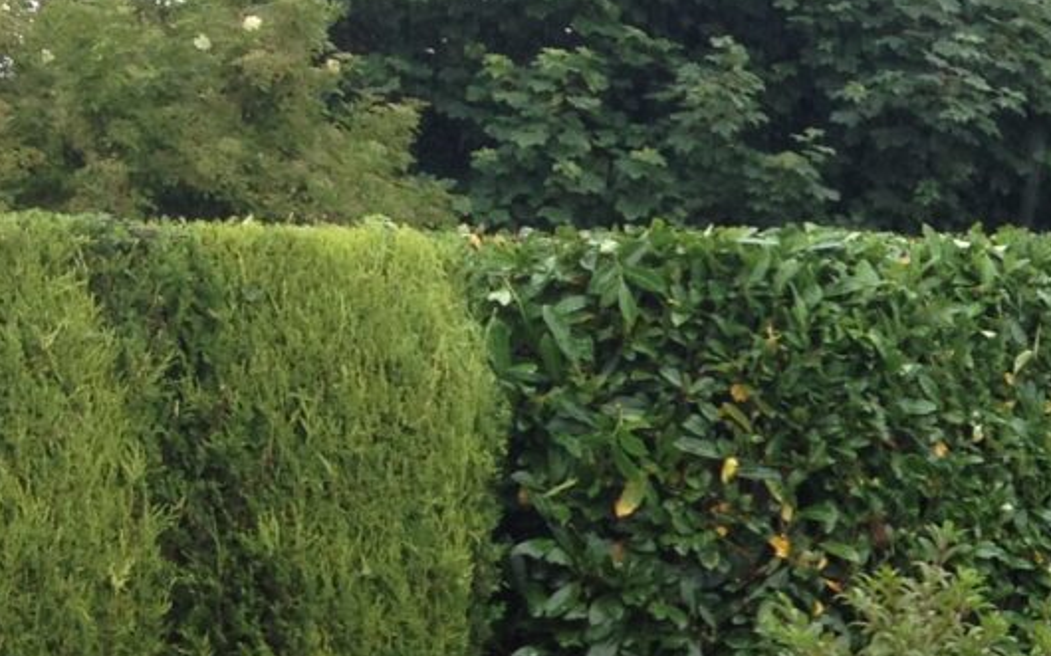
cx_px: 1527
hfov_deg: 14.1
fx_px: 4009
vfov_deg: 9.3
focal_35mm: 140
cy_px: 525
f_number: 2.4
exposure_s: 1/238
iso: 50
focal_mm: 4.28
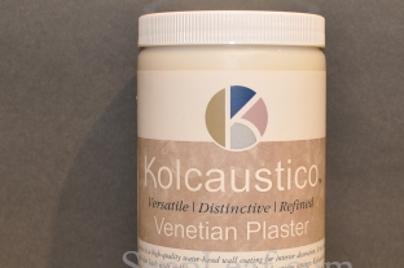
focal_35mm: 84
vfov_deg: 16.2
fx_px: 941
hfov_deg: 24.2
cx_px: 238
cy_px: 170
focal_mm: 29
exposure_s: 1/40
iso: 200
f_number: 5.6
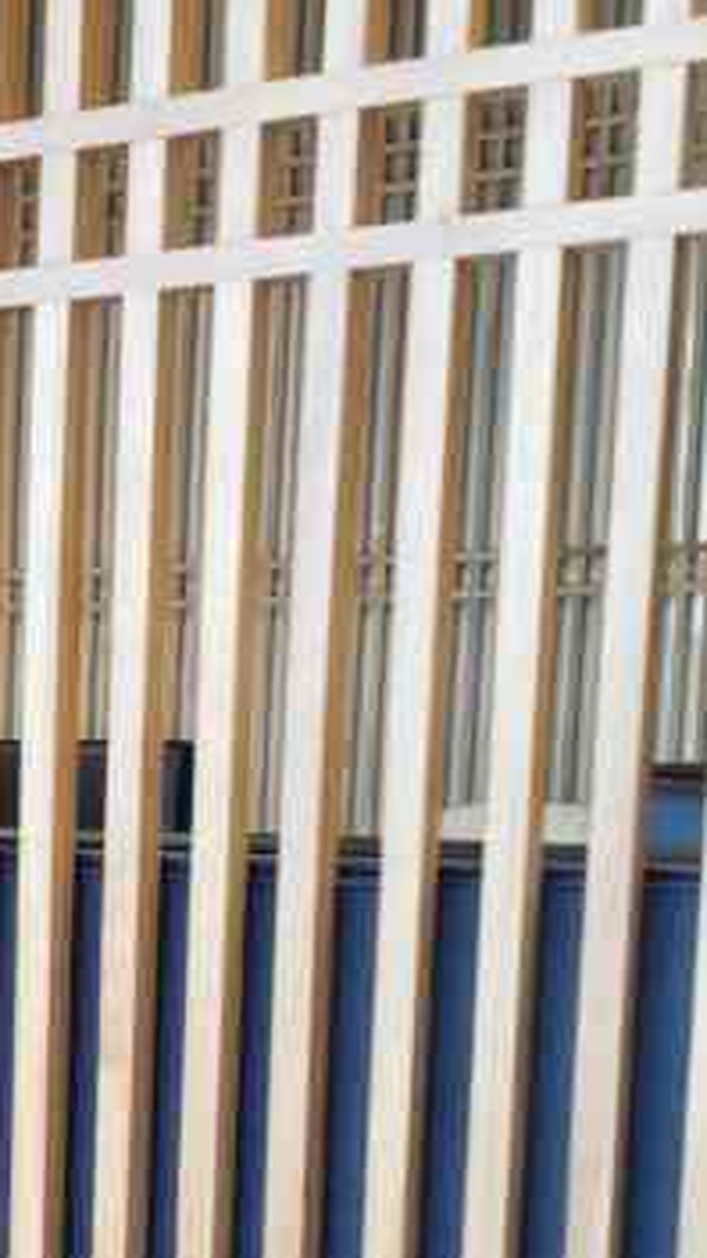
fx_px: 2600
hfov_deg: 13.9
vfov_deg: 26.5
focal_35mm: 78
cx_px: -536
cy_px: 1063
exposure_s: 1/50
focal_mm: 5.56
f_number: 1.6
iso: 160
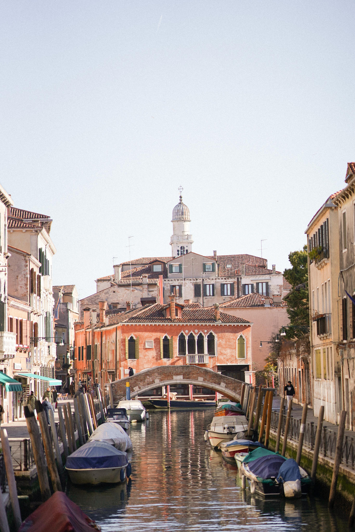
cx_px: 178
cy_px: 266
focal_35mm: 85
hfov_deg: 16.1
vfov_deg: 23.9
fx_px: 1257
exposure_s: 1/8000
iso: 100
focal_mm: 85
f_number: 1.4
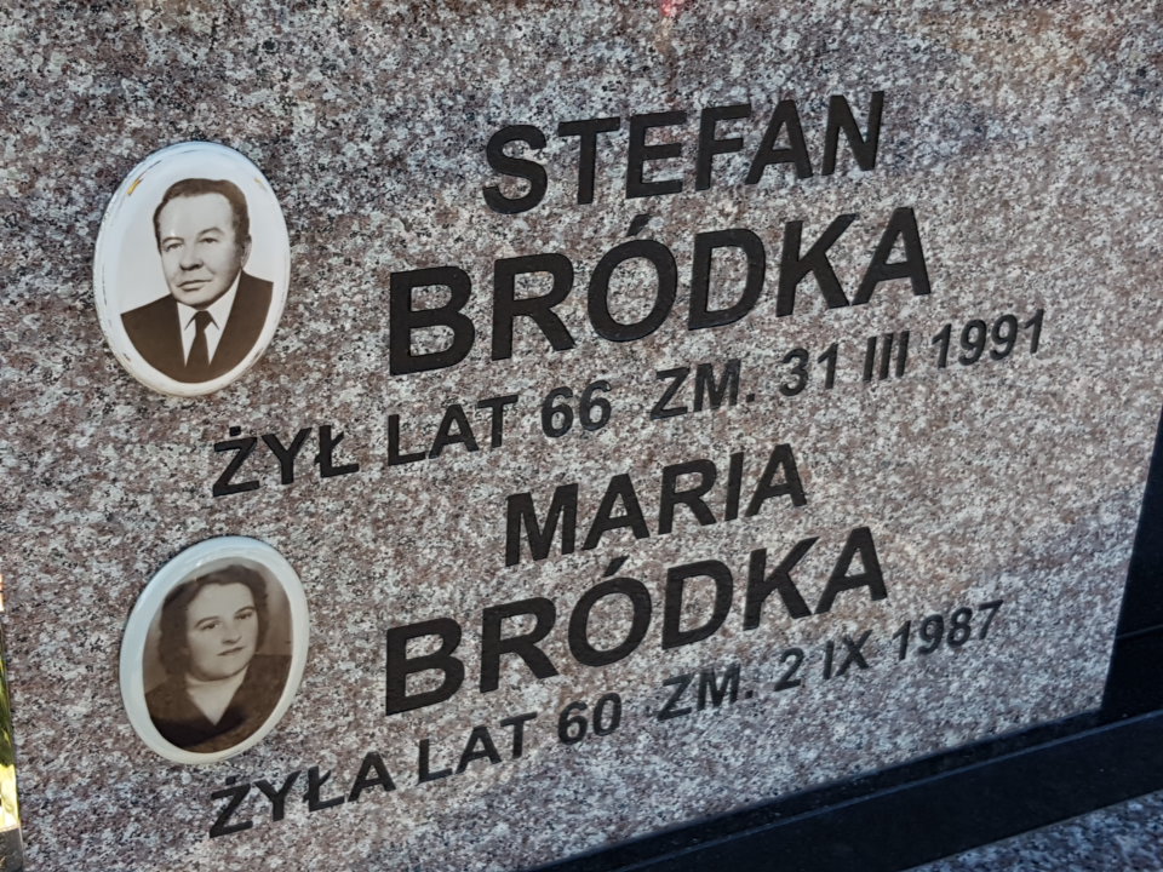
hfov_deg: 67.3
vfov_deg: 53.1
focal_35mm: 26
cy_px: 436
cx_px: 582
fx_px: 874
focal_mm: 4.2
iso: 40
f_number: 1.7
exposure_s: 1/616
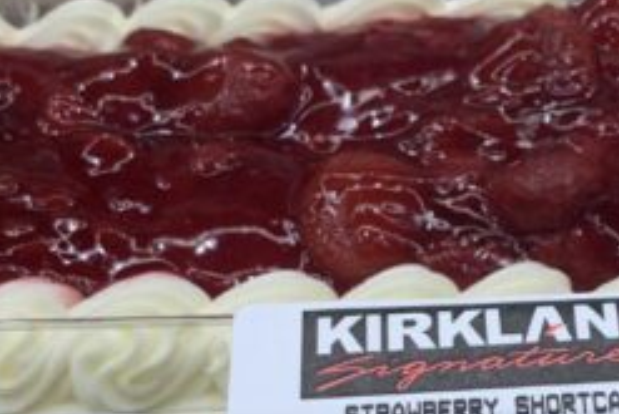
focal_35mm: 84
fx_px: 1445
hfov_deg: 23.9
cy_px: 444
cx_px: 474
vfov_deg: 15.9
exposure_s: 1/120
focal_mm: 4.25
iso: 50
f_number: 1.8
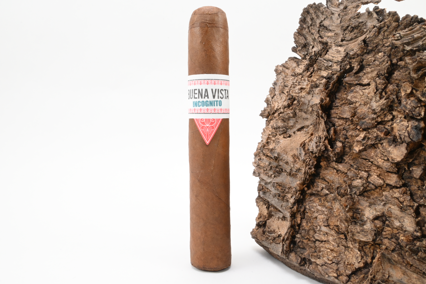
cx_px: 216
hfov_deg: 60.3
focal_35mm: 31
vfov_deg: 42.3
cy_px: 140
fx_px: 367
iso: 640
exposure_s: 1/15
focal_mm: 20
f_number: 22
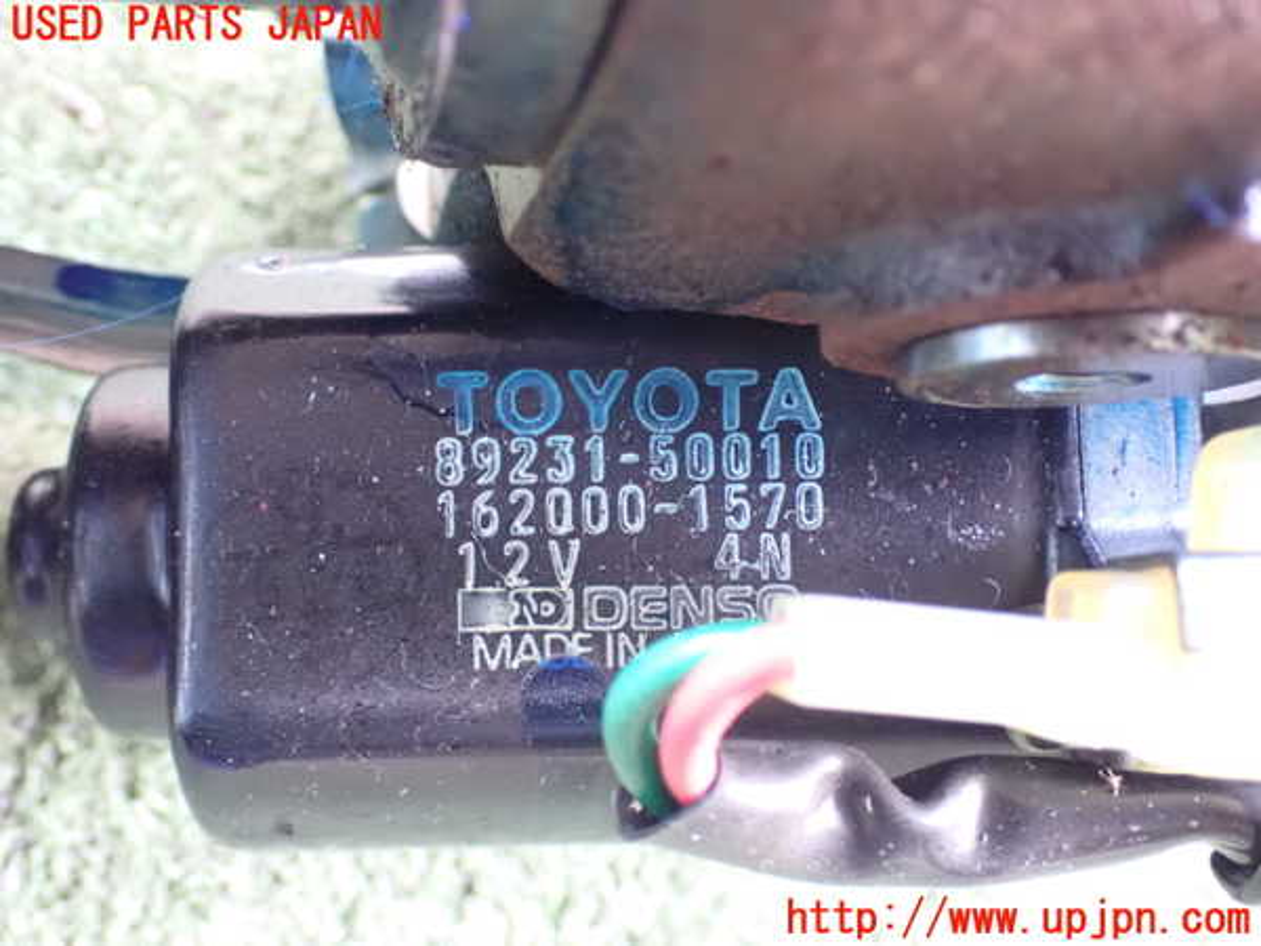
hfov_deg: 40.4
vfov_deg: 30.9
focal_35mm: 47
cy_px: 473
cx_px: 630
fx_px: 1712
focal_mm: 8.4
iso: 1600
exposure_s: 1/30
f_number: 3.1
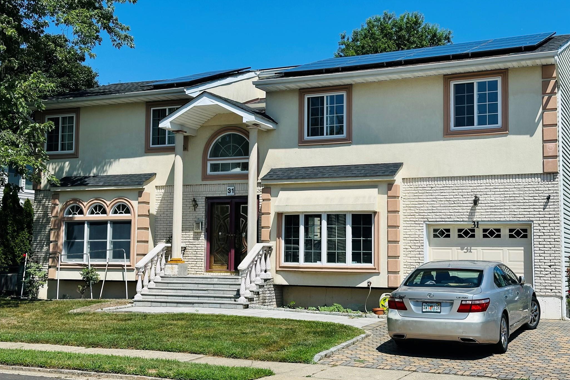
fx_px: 792
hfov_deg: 39.6
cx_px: 285
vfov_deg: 27.0
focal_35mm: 50
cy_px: 181
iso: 64
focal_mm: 6.86
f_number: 1.78
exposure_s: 1/5556
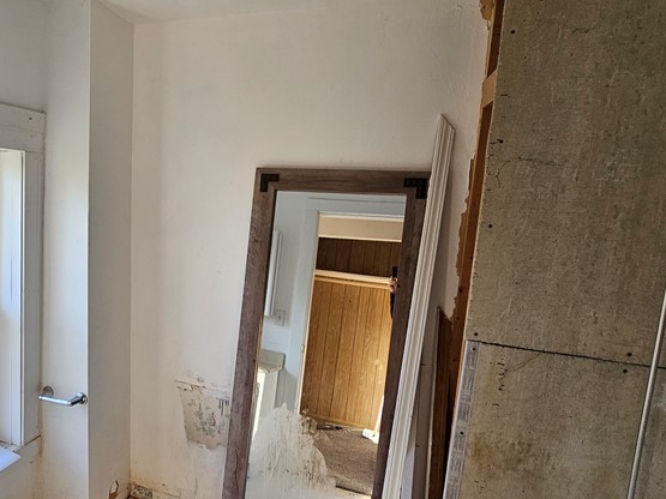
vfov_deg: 56.8
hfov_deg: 67.4
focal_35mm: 24
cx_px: 173
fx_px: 462
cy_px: 257
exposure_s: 1/77.4
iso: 80
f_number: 2.2
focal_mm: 2.2
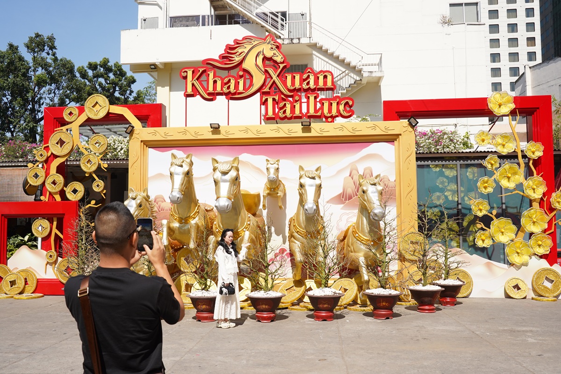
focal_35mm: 31
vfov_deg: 42.3
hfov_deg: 60.3
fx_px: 483
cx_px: 280
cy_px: 187
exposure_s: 1/800
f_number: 7.1
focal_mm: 31
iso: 320
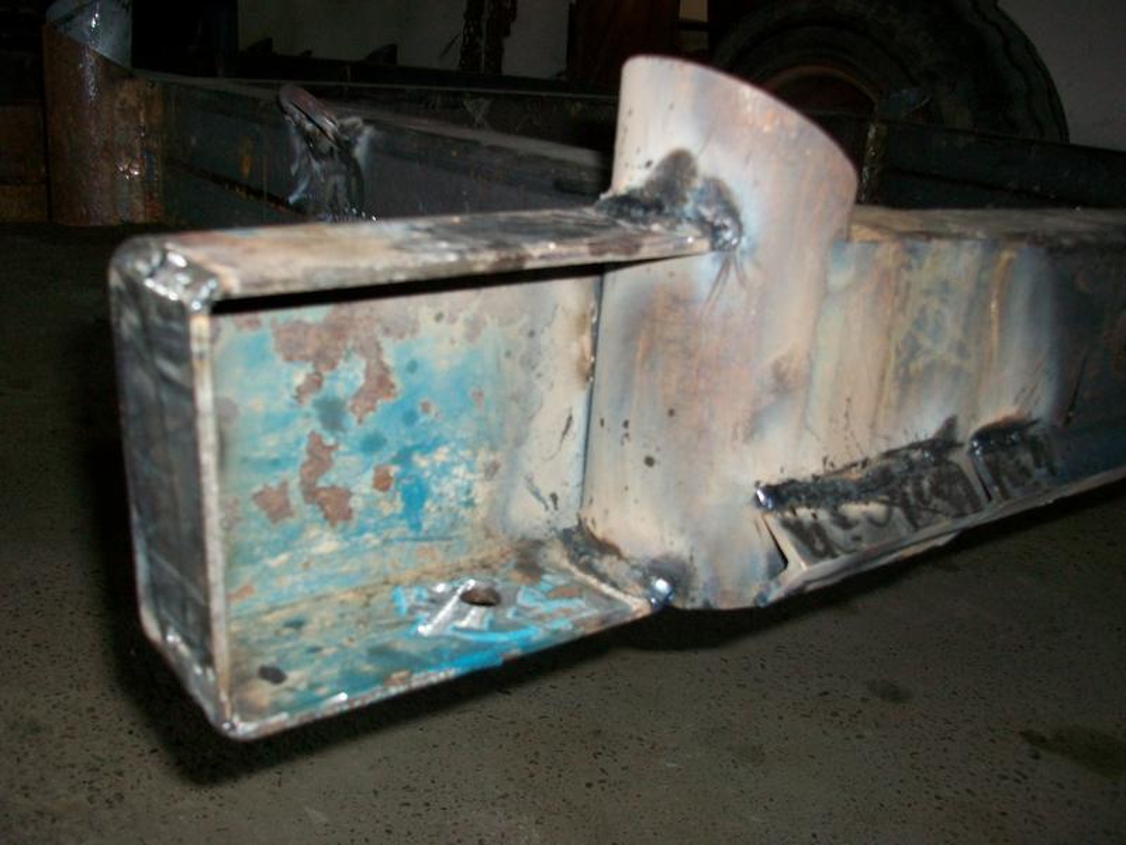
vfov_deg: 41.8
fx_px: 1106
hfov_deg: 54.0
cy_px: 422
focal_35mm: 34
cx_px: 563
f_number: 2.8
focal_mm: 5.7
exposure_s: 1/60
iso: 120
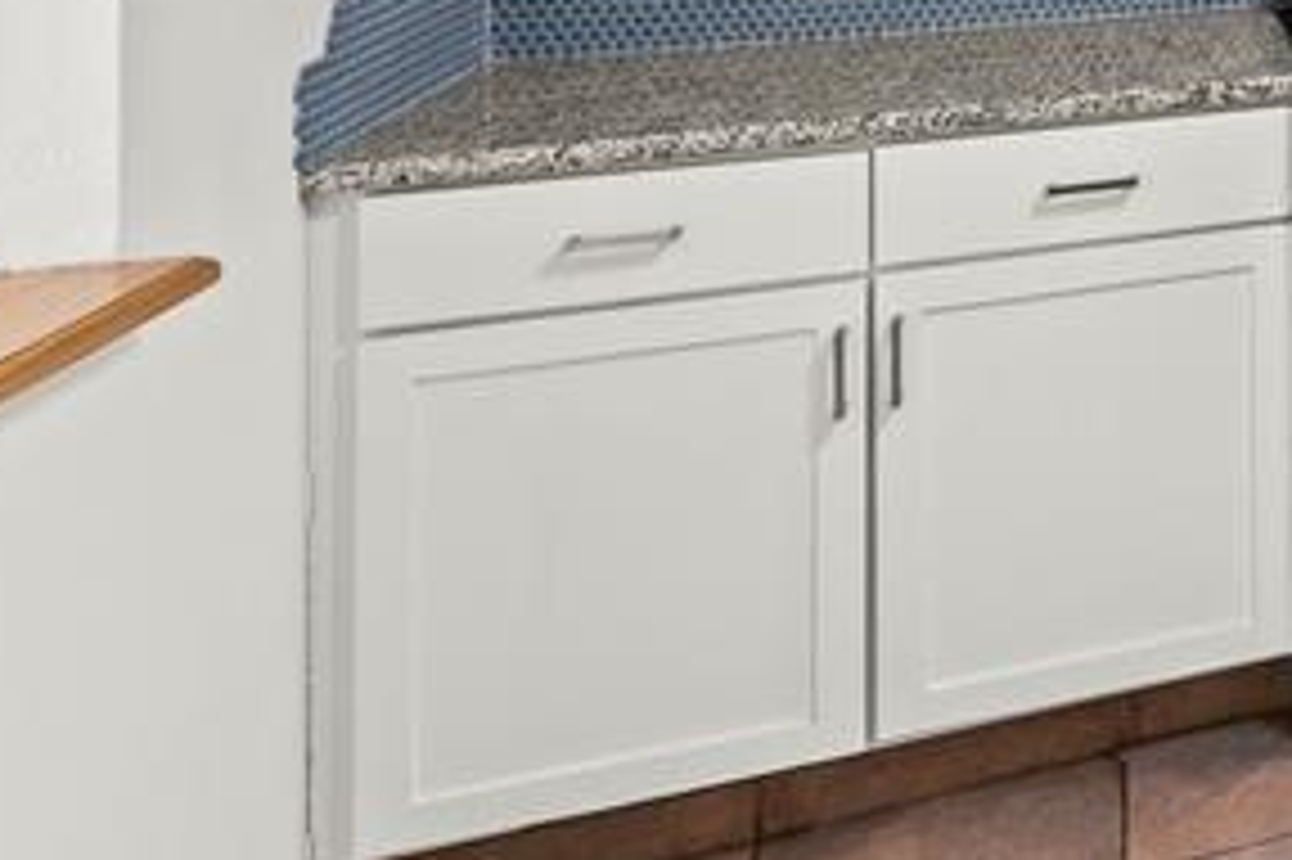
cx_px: 2093
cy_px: -261
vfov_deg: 23.7
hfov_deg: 25.3
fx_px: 1793
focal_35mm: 50
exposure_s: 1/3
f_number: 8
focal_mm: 14
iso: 500
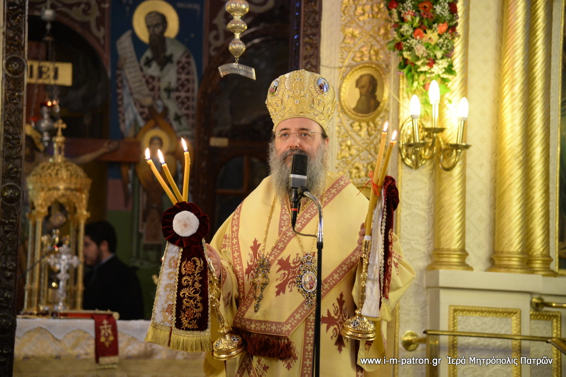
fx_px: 1887
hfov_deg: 17.1
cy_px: 188
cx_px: 283
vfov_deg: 11.4
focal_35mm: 120
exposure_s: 1/60
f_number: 4
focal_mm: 120
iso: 2500
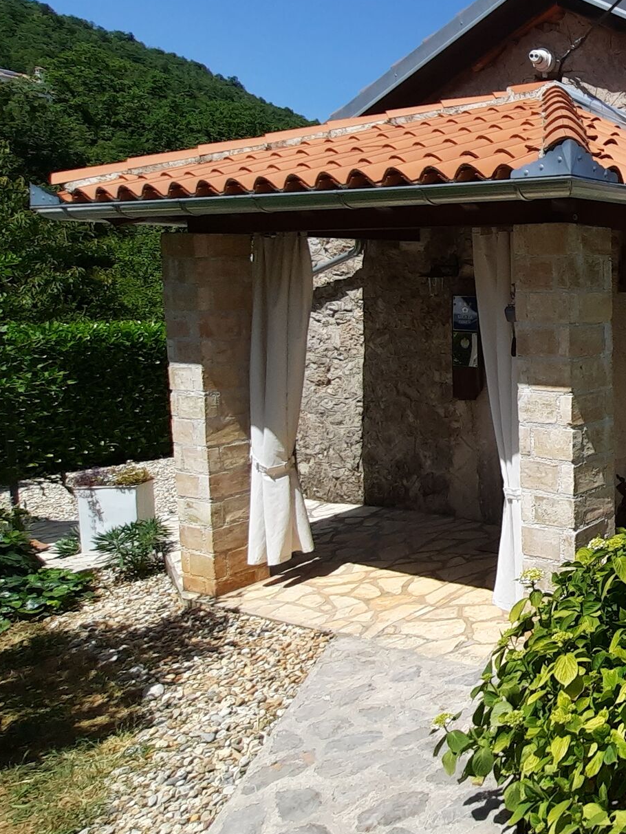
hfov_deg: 33.1
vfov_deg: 59.1
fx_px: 723
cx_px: 833
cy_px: 305
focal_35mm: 30
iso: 40
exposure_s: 1/1570
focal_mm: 1.74
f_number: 2.2
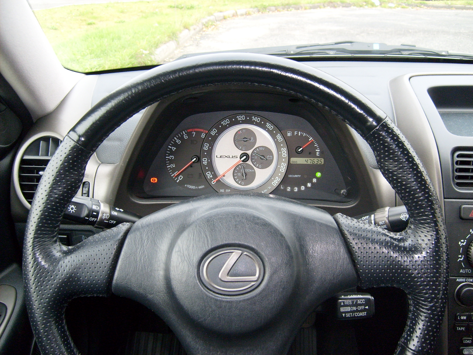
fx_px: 478
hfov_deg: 52.6
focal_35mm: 35
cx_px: 236
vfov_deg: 40.7
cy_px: 178
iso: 100
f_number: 2.8
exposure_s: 1/45
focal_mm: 5.8
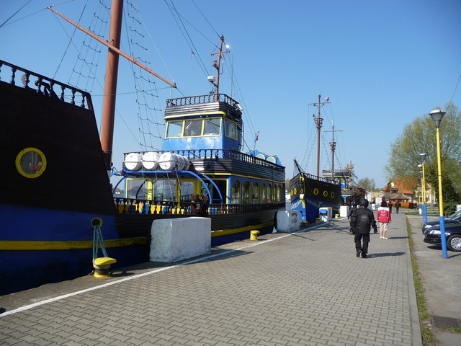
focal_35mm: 28
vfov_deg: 49.7
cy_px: 173
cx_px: 230
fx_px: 373
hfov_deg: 63.4
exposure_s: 1/1000
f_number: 3.3
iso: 100
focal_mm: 4.7
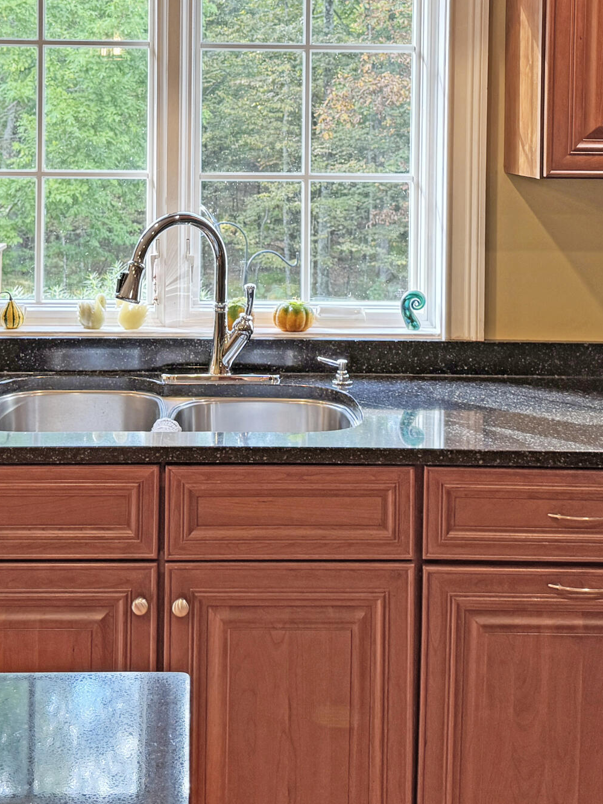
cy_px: 141
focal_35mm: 54
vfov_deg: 34.3
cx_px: 250
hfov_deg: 27.0
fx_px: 1254
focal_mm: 6.76
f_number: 1.78
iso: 200
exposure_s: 1/120
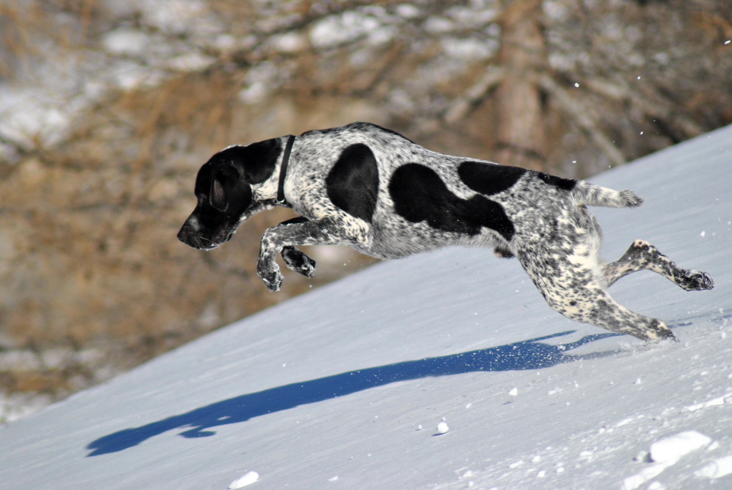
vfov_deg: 3.1
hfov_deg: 4.6
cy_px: 245
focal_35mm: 450
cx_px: 366
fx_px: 9160
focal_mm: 300
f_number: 5.6
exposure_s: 1/1600
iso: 200
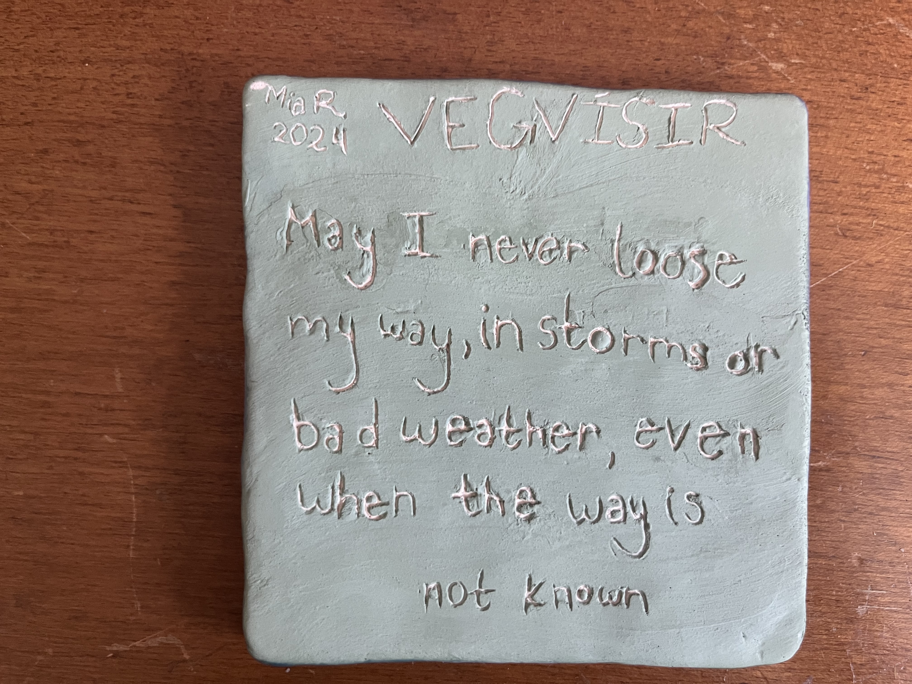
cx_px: 456
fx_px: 685
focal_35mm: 26
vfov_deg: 53.1
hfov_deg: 67.3
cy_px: 342
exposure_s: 1/60
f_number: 1.6
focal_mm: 5.1
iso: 500
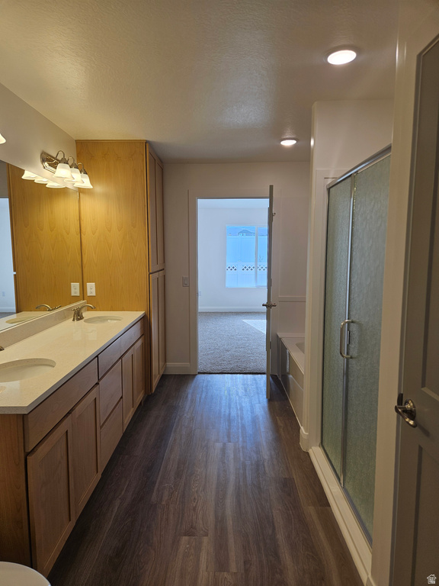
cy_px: 293
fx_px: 389
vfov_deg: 73.9
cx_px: 220
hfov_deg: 58.9
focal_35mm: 23
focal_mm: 5.4
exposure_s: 1/120
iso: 32
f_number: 1.8
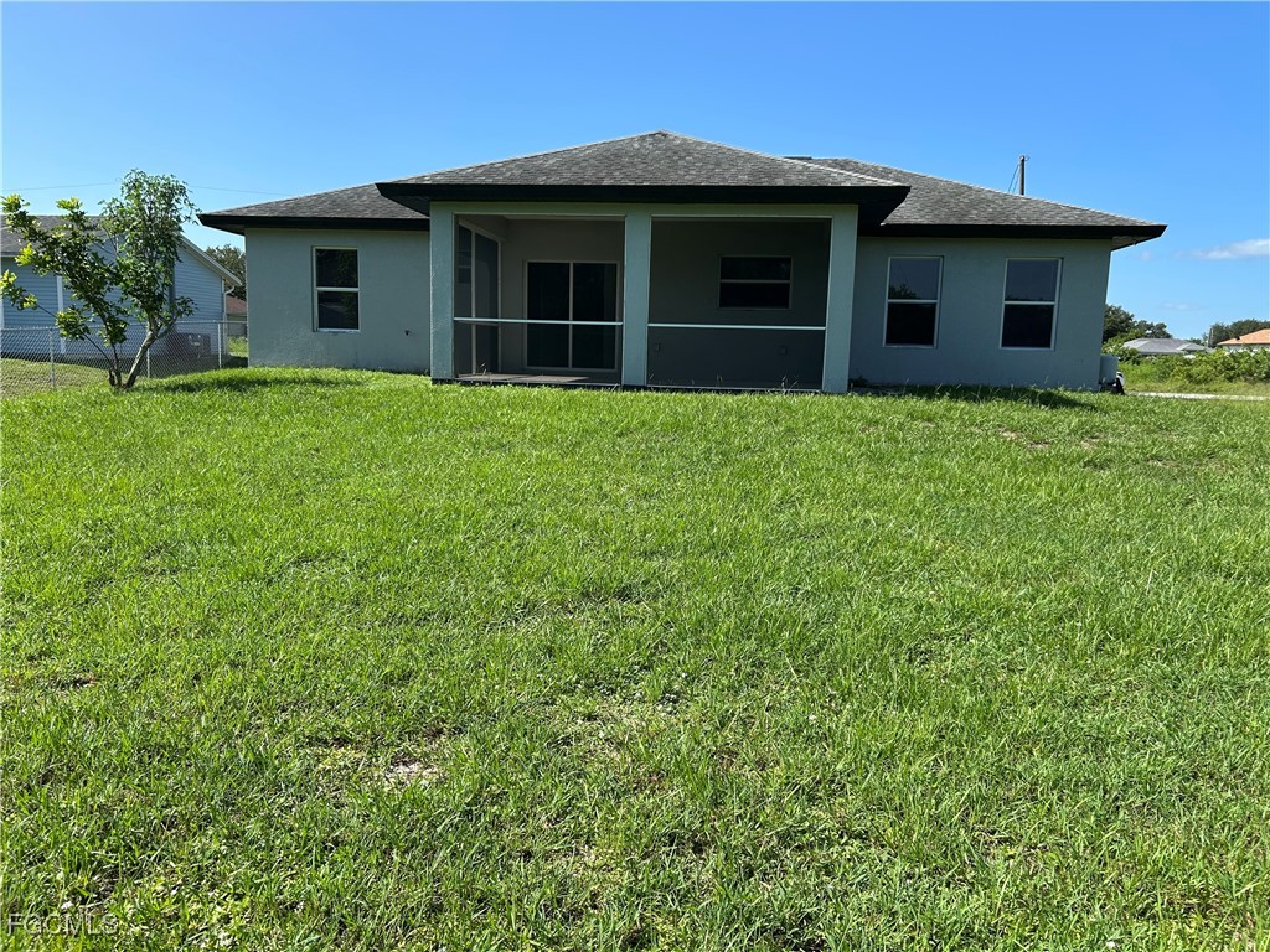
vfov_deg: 53.1
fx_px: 954
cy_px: 476
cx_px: 635
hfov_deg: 67.3
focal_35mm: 26
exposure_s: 1/2457
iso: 50
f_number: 1.5
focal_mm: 5.7
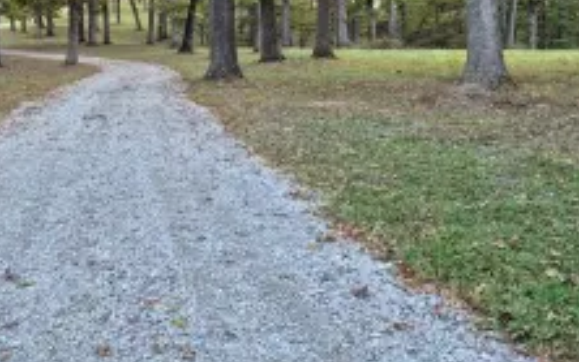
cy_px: 60
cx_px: 141
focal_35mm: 44
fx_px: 695
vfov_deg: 28.5
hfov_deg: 43.7
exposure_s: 1/180
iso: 200
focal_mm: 5.4
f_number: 1.8
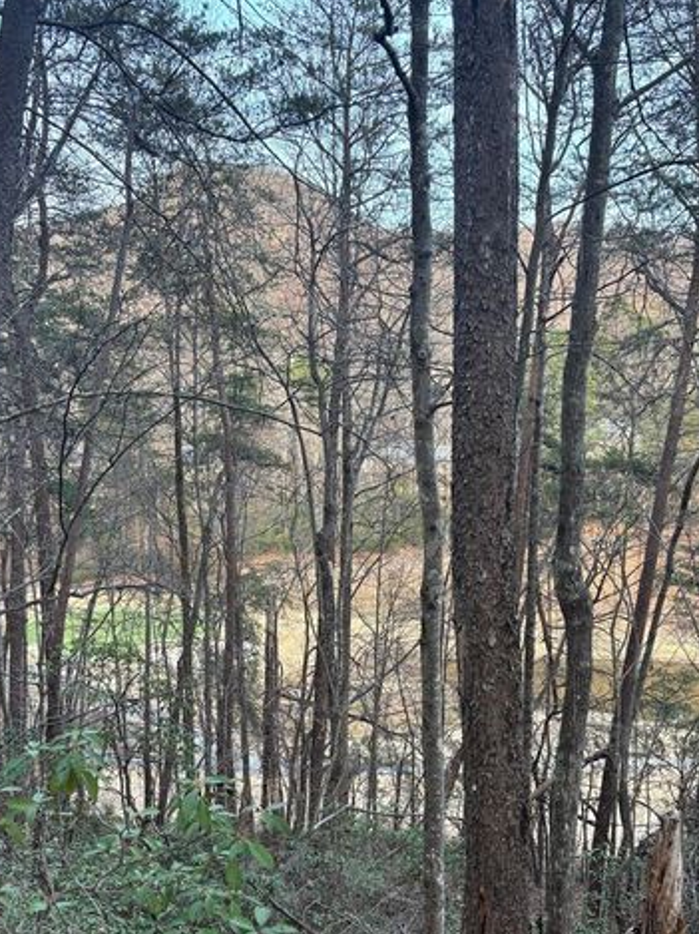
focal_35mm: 37
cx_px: 372
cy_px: 594
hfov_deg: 38.6
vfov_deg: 49.6
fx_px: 998
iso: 50
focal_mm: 5.96
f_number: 1.6
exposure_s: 1/121
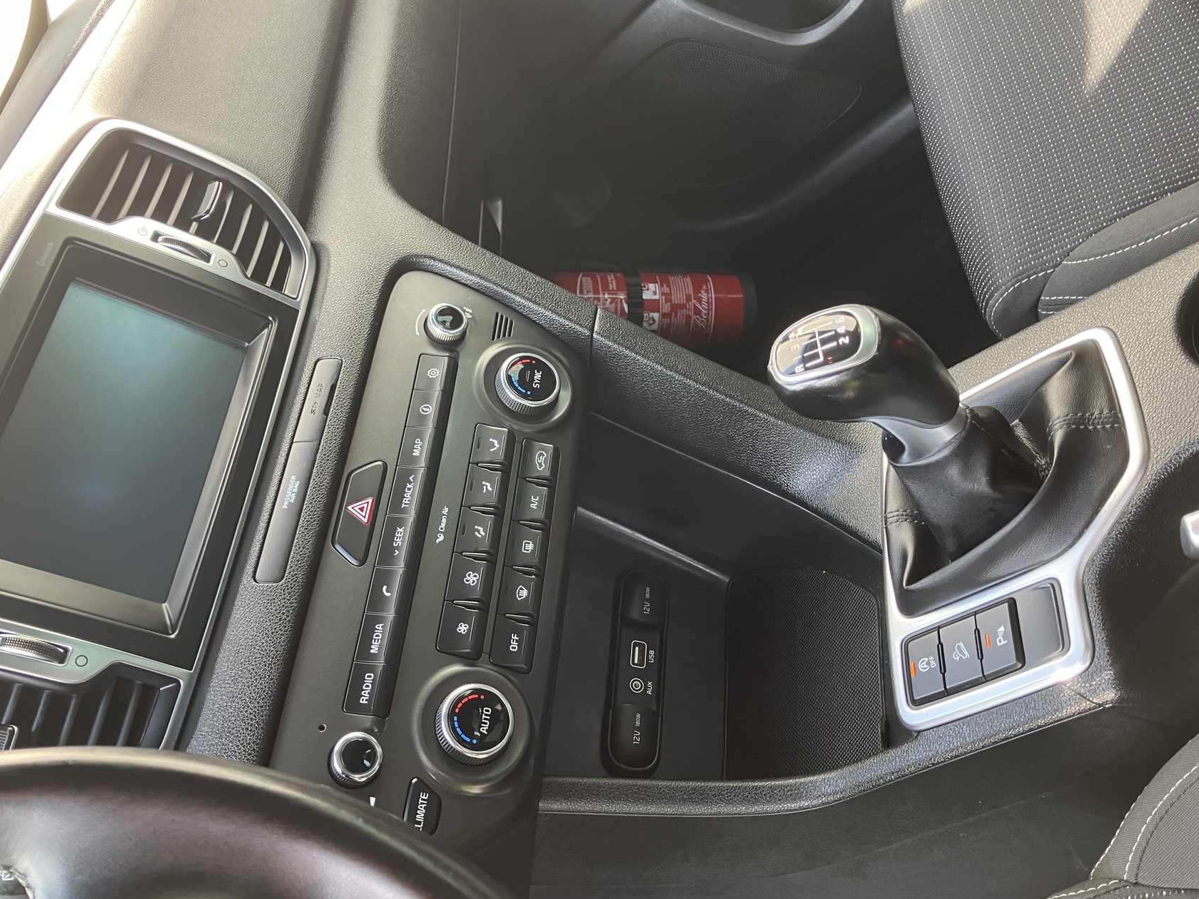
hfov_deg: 56.8
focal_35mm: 32
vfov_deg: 44.2
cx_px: 592
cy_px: 451
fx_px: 1108
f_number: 1.8
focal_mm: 3.99
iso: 80
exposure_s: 1/93
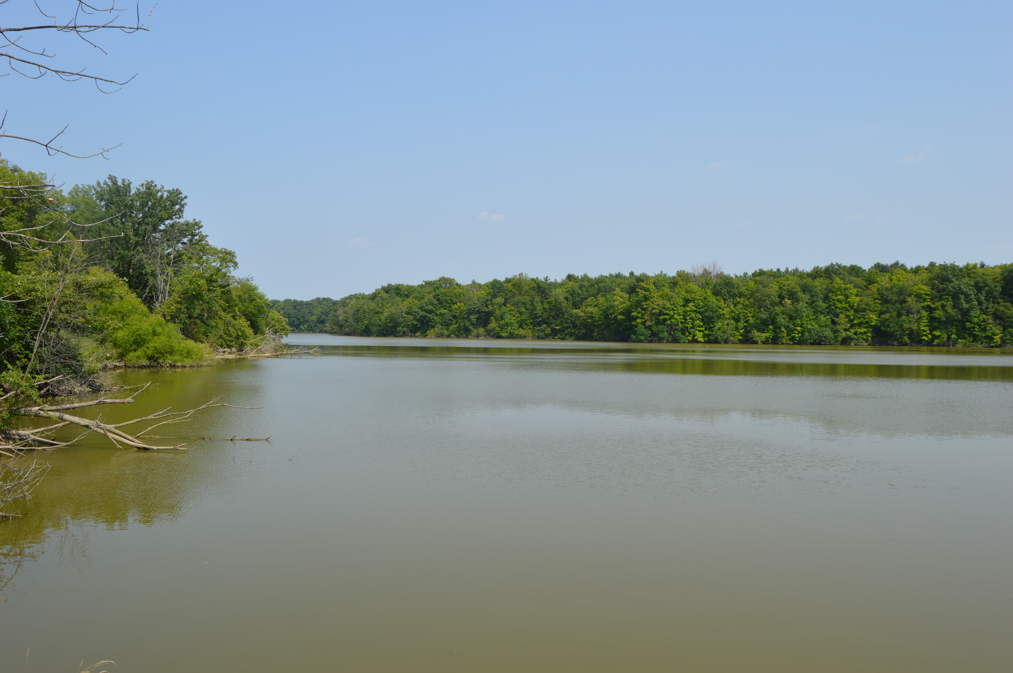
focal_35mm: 27
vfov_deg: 47.8
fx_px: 759
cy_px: 336
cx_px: 506
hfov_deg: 67.4
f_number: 9
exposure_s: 1/320
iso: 100
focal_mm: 18
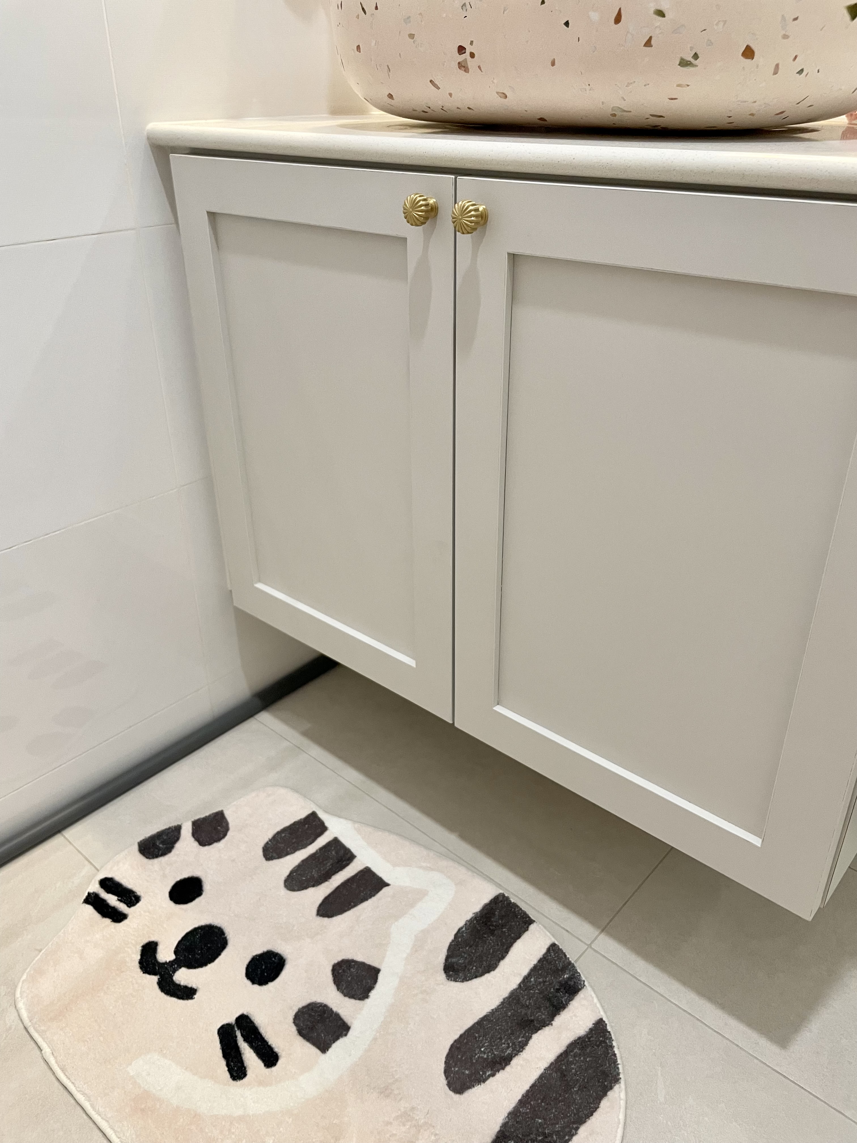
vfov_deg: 67.3
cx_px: 428
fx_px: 858
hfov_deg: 53.1
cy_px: 572
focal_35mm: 26
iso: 125
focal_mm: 4.2
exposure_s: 1/50
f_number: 1.6
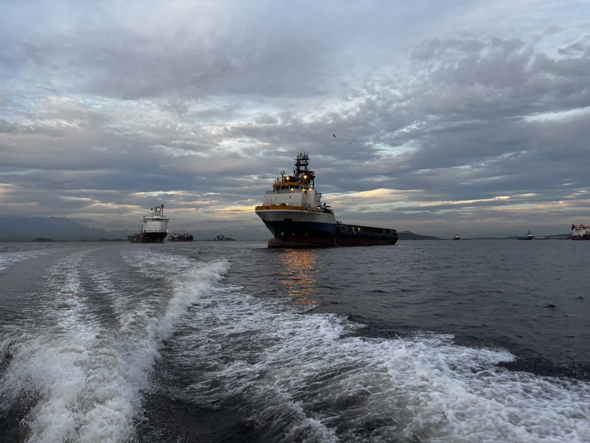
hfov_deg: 67.3
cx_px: 295
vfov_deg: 53.1
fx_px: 443
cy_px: 222
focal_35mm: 26
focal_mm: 6
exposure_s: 1/342
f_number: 1.6
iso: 50
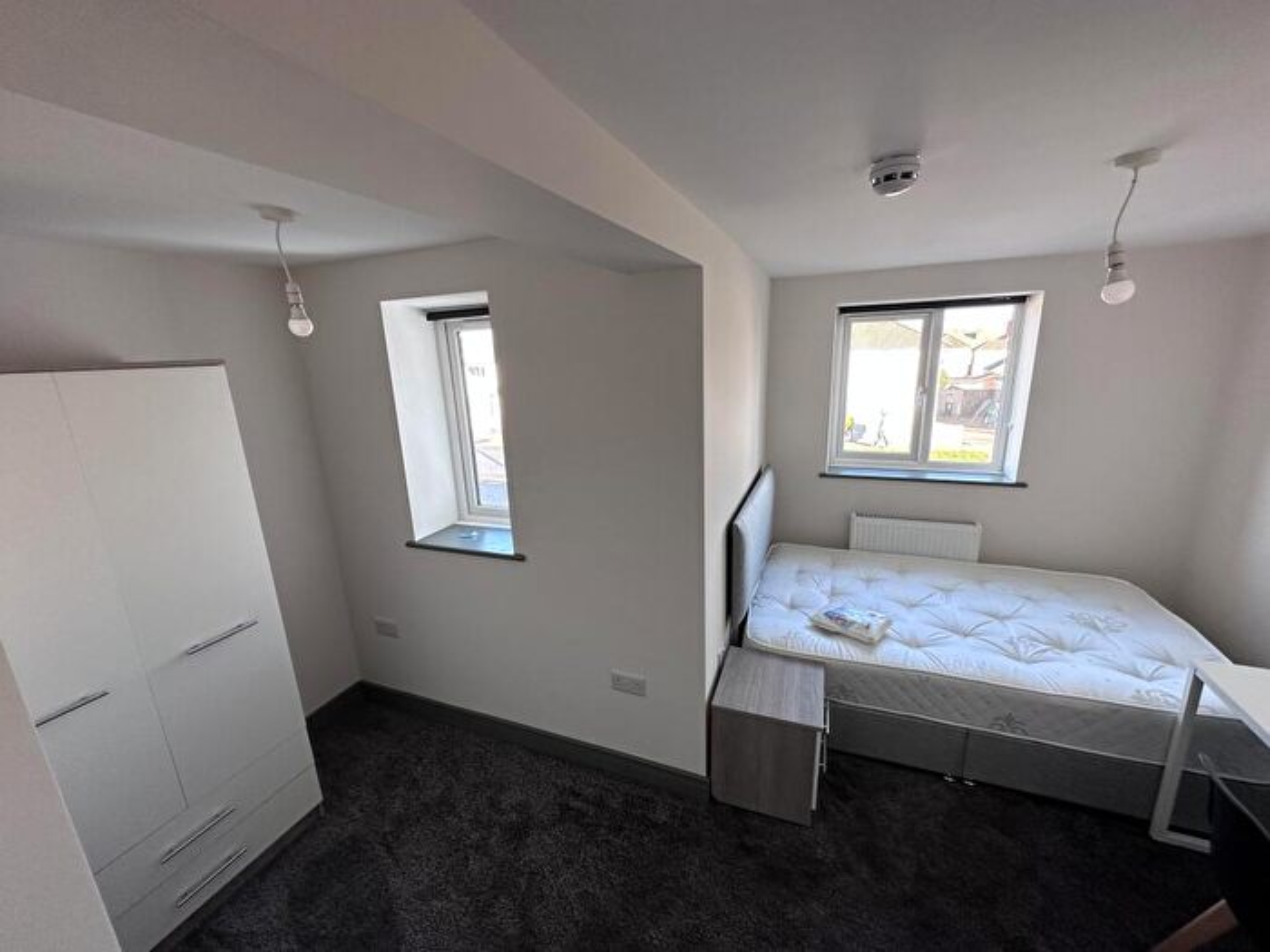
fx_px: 514
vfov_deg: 85.7
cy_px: 476
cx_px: 635
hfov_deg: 102.1
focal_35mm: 14
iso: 100
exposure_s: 1/99
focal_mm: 2.22
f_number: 2.2
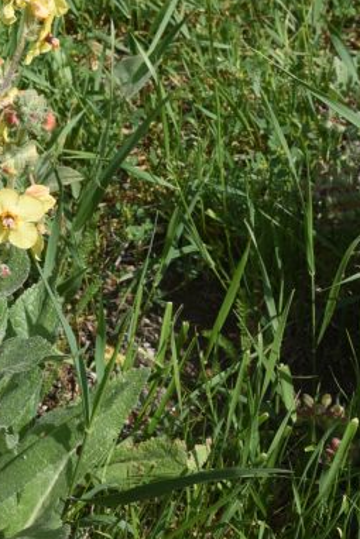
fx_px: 2547
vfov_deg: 11.9
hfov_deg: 8.0
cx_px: -63
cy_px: -89
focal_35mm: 170
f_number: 11
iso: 100
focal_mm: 50
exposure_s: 1/125
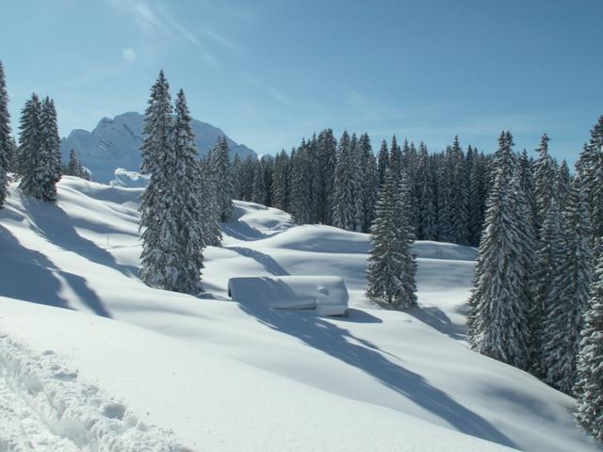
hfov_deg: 52.6
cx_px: 302
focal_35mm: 35
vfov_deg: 40.7
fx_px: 610
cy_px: 226
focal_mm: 5.86
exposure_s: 1/400
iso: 50
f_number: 8
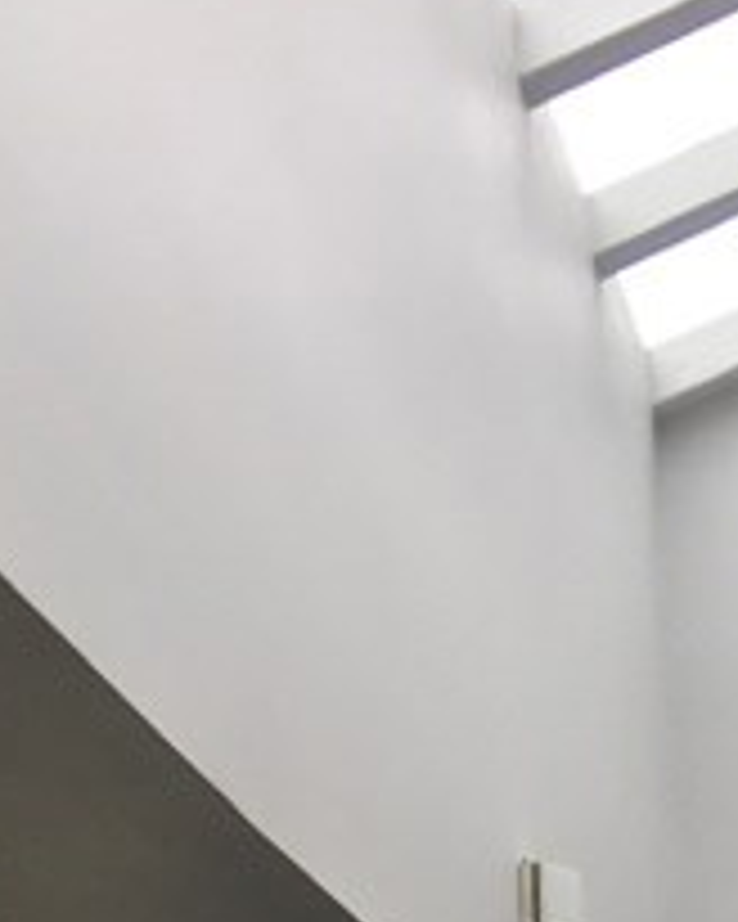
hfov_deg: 10.3
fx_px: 3850
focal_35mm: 141
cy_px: 2166
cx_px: 1314
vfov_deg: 11.5
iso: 25
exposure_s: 1/120
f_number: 2.2
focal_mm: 4.15
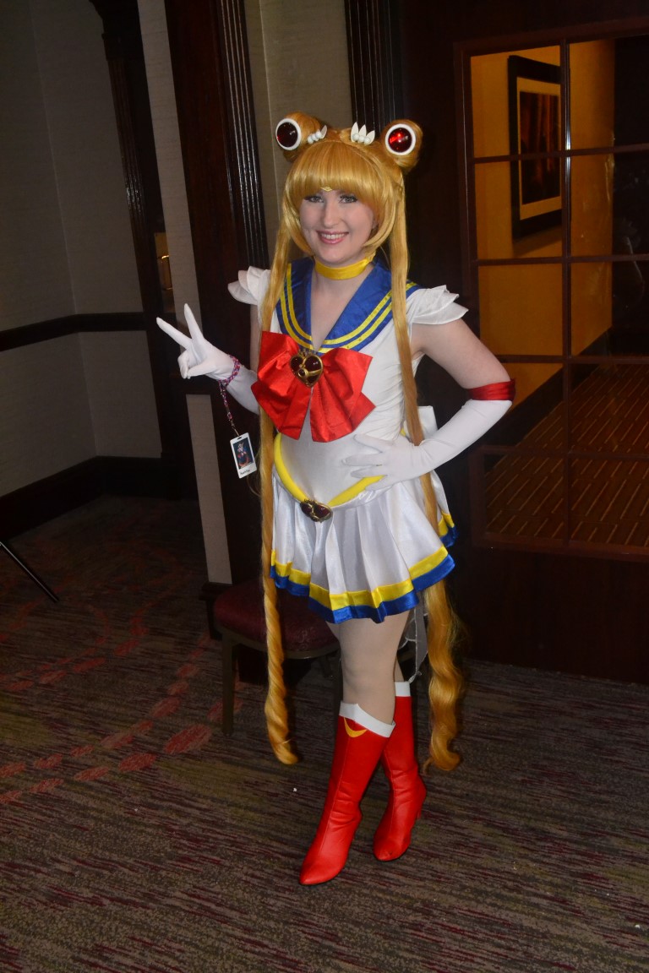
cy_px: 486
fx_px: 973
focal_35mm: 36
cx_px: 324
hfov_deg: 36.9
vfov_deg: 53.1
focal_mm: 24
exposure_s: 1/60
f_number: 7.1
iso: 3200
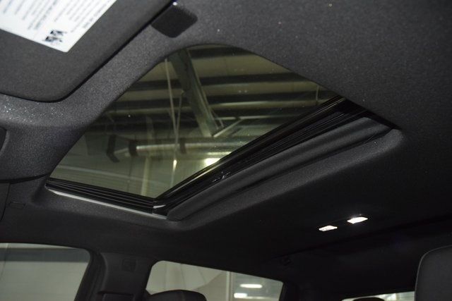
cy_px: 150
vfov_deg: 40.0
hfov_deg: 57.2
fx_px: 414
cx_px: 226
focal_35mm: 33
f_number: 3.5
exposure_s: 1/50
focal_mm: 22
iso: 2200
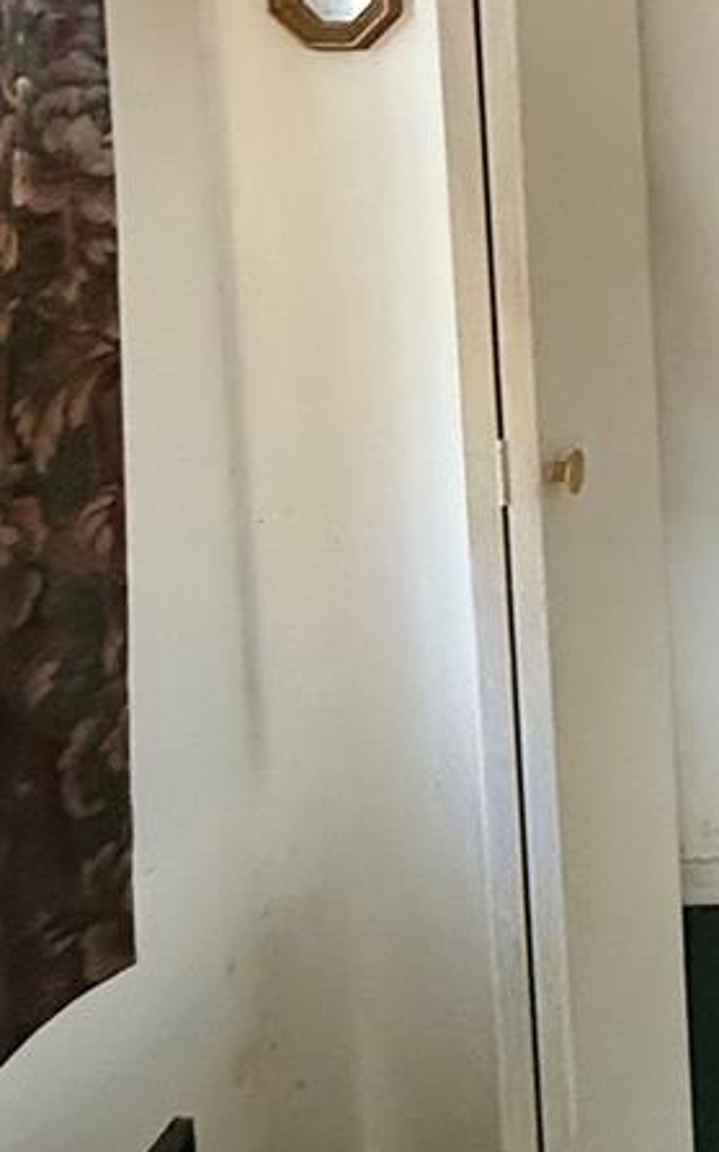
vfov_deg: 37.4
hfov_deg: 21.1
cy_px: 152
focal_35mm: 51
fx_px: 1601
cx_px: 1106
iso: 640
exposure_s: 1/60
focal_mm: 2.22
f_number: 2.2
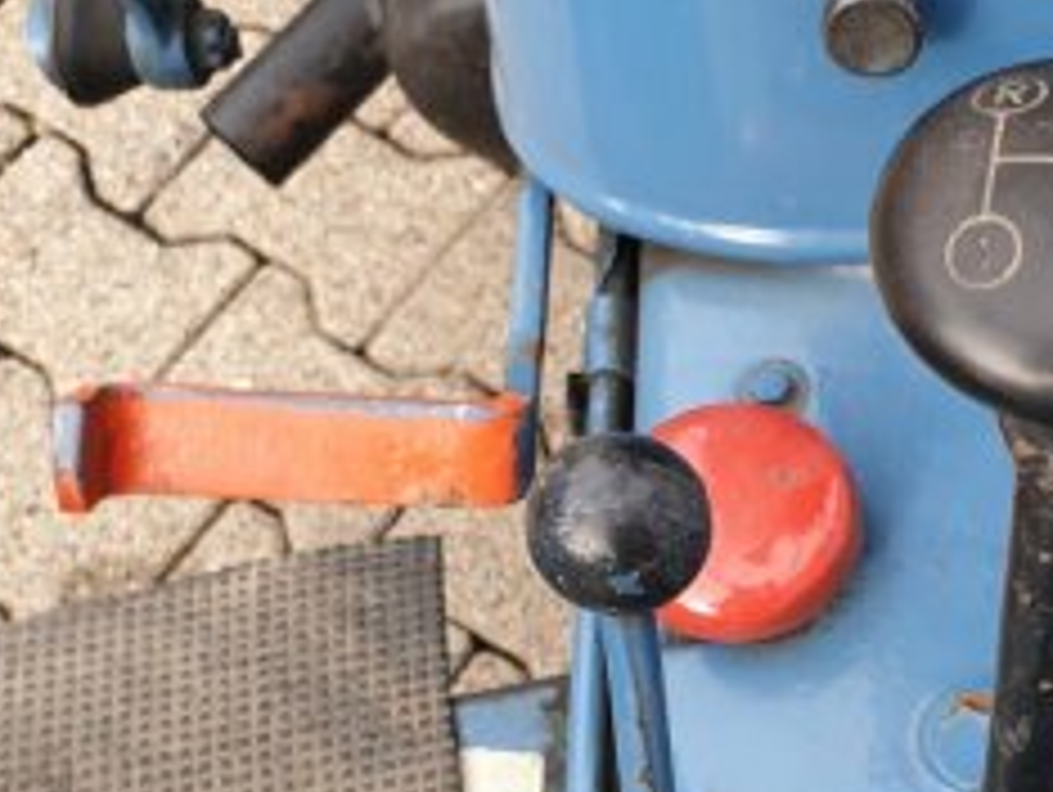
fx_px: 2162
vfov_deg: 20.3
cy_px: 716
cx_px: 1012
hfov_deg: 26.2
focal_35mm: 71
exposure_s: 1/188
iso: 50
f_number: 2.4
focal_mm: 4.3
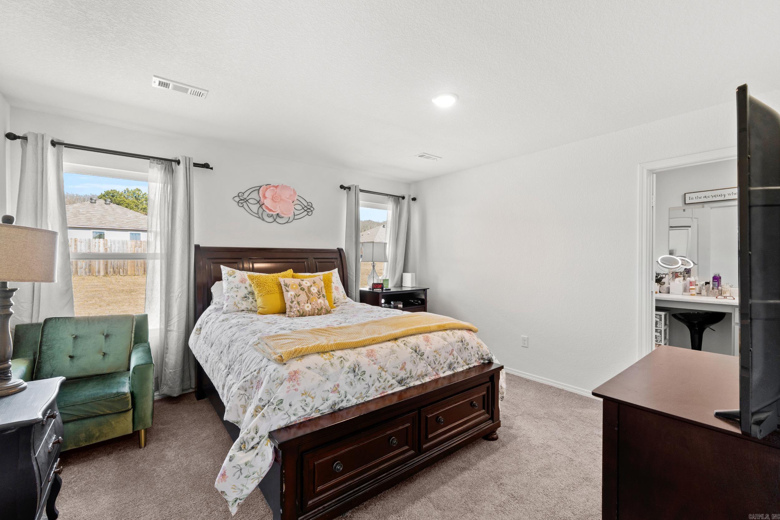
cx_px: 390
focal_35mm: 15
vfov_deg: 77.3
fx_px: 325
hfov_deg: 100.4
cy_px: 260
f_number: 9
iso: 200
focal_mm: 10
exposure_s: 1/2
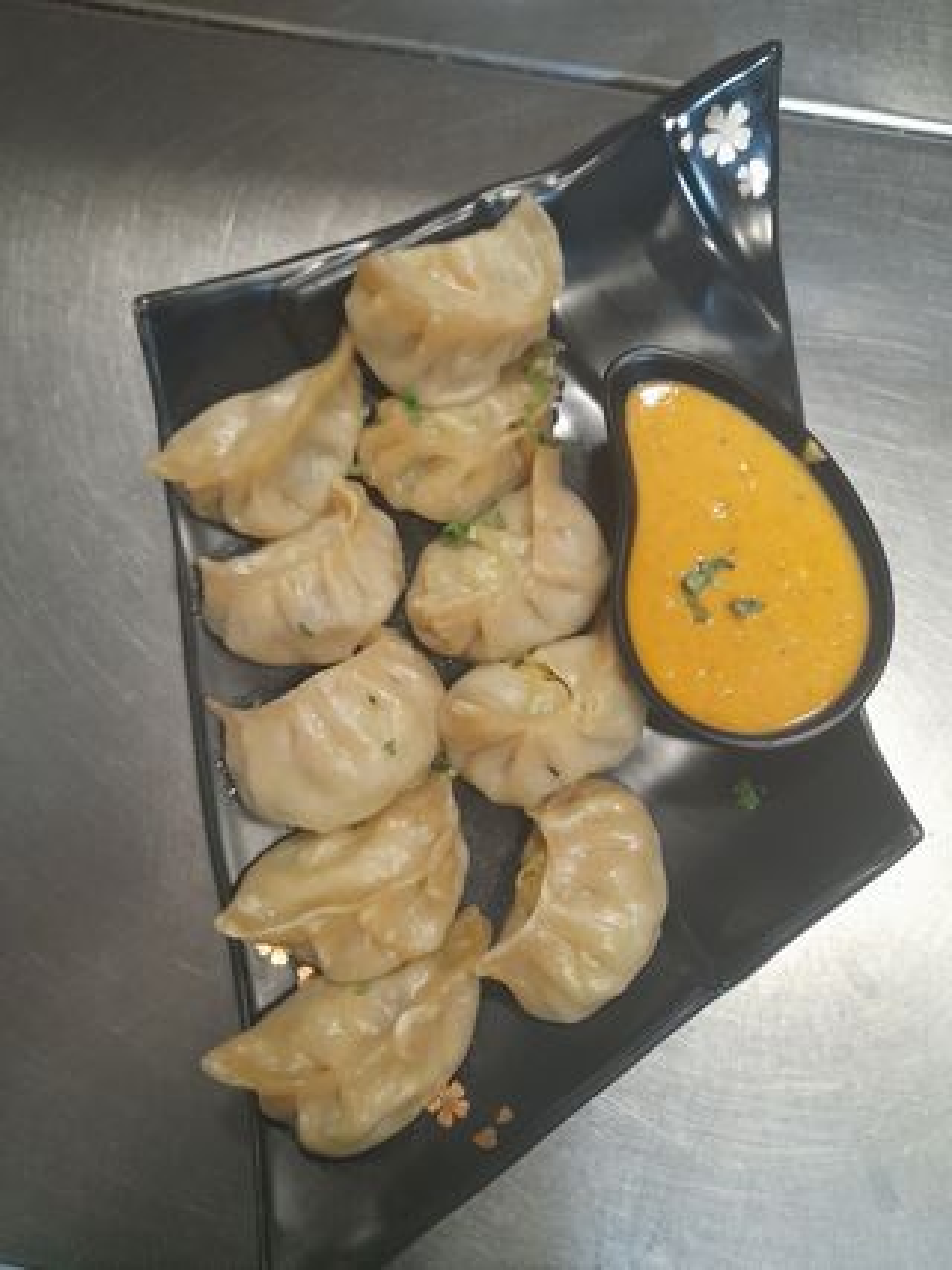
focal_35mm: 25
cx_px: 476
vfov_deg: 69.4
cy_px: 635
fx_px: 917
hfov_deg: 54.9
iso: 400
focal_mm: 4.6
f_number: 2
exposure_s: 1/33
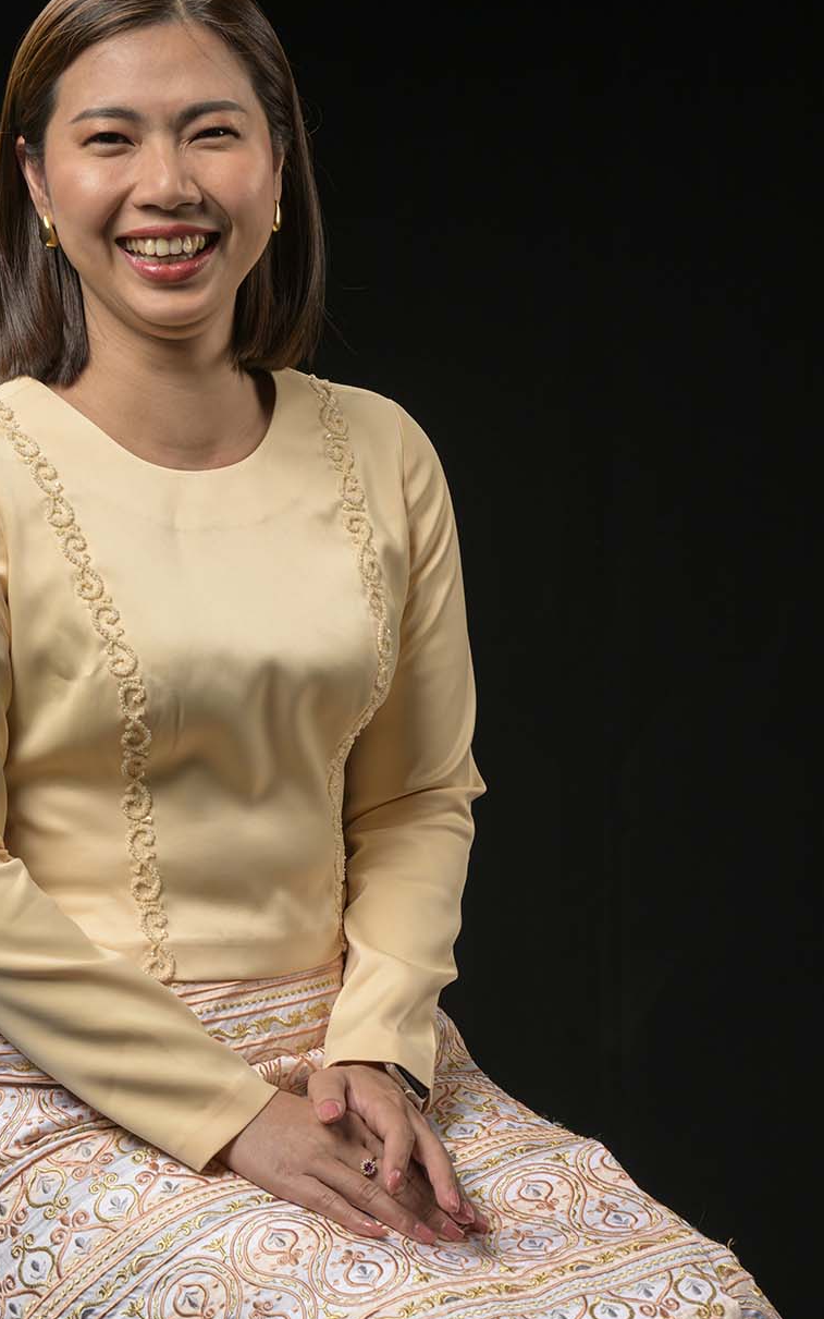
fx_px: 3700
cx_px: 325
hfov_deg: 12.7
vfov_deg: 20.2
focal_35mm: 103
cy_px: 654
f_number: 8
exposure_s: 1/200
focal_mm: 85
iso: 250
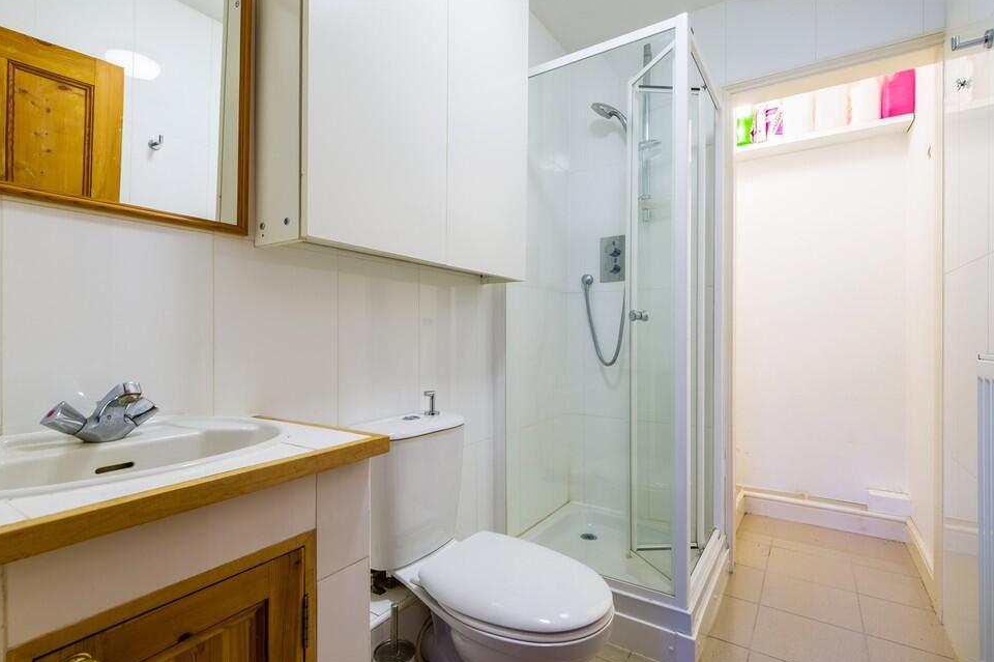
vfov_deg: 73.7
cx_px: 488
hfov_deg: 96.8
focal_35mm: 16
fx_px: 442
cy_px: 330
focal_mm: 10.3
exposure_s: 1/30
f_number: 7.1
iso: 160
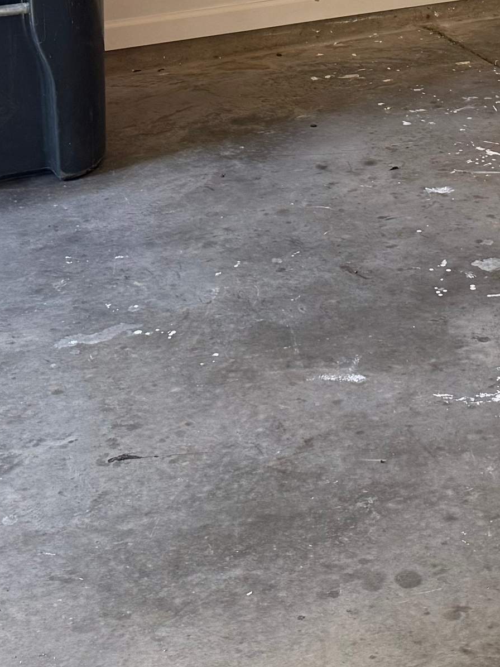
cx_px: 456
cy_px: -148
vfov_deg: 22.2
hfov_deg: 17.9
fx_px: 1560
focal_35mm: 81
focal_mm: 6.76
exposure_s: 1/162
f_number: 1.78
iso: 160
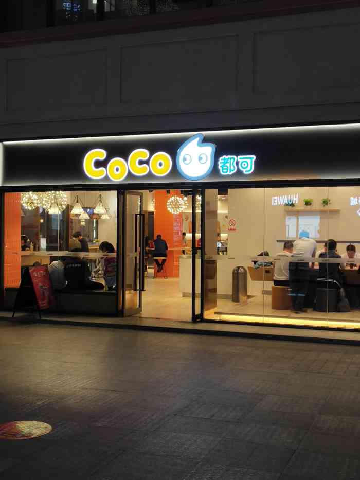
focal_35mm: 51
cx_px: 180
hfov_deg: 28.6
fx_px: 707
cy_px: 240
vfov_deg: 37.5
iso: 171
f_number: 1.8
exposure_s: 1/100
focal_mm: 3.95
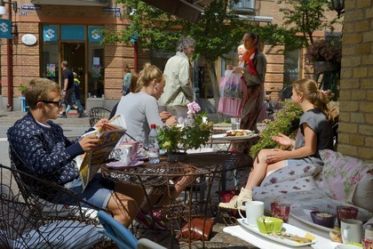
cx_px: 186
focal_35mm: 50
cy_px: 124
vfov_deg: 27.0
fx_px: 518
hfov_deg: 39.6
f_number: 13
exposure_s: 1/250
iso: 200
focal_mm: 50
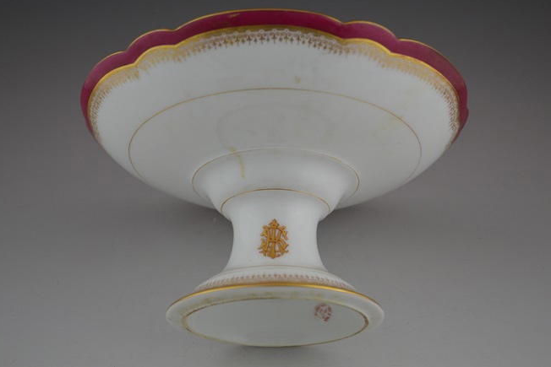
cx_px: 271
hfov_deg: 36.2
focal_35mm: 55
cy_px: 181
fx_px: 842
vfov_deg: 24.6
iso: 400
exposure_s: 1/100
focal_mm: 36
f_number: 5
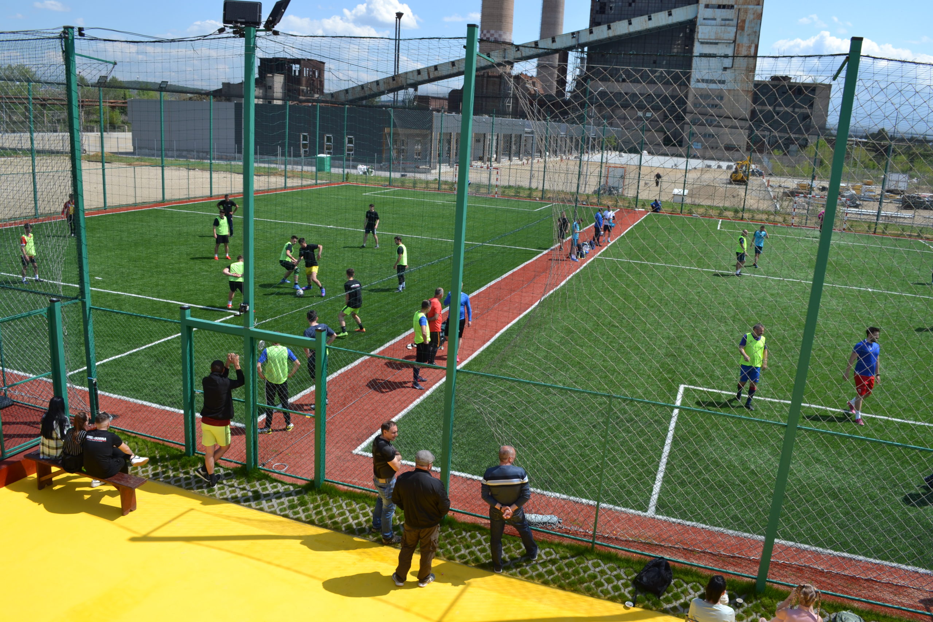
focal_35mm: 27
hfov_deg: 67.4
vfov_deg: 47.9
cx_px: 466
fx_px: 700
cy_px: 311
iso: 100
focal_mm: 18
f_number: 8
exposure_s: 1/250
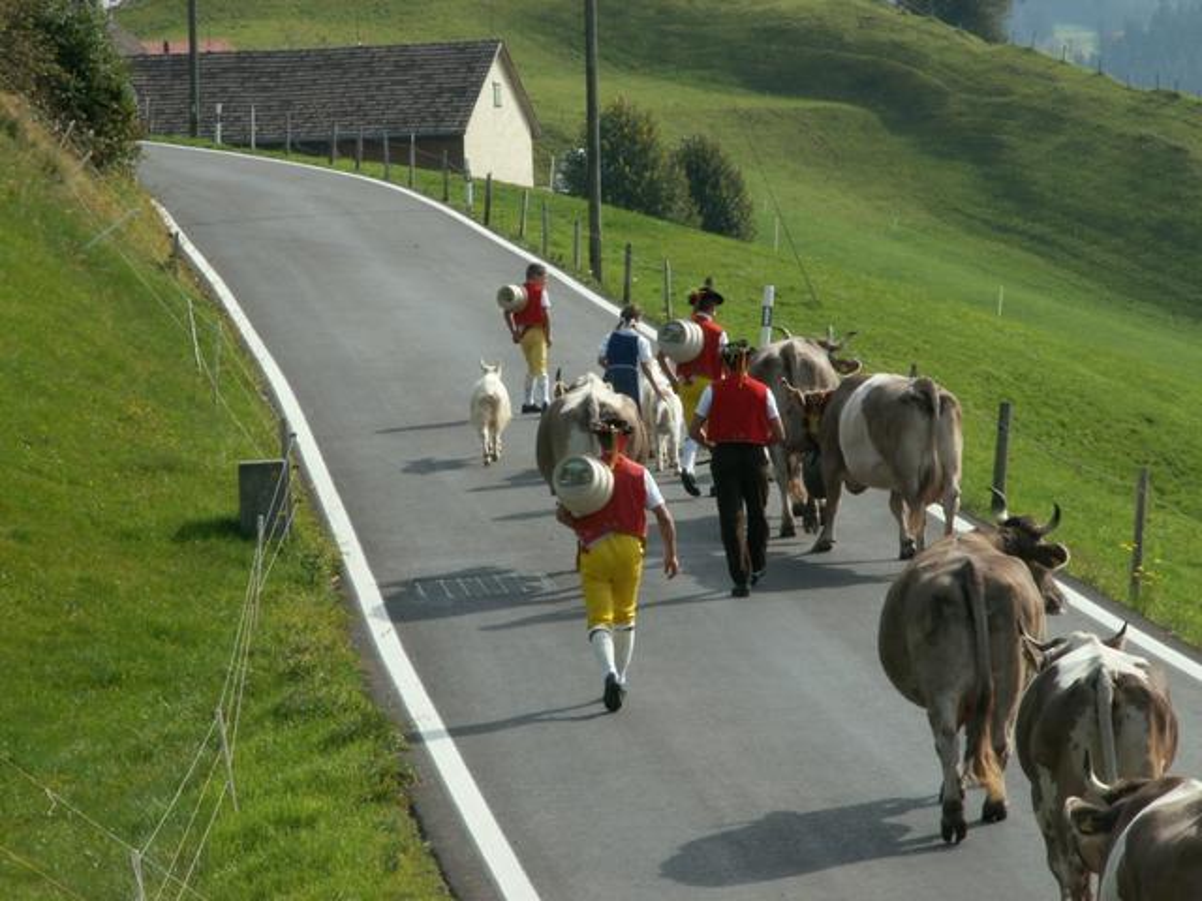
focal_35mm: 184
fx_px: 6389
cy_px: 450
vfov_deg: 8.1
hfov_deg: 10.7
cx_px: 601
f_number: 7.1
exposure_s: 1/125
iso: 50
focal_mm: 30.06
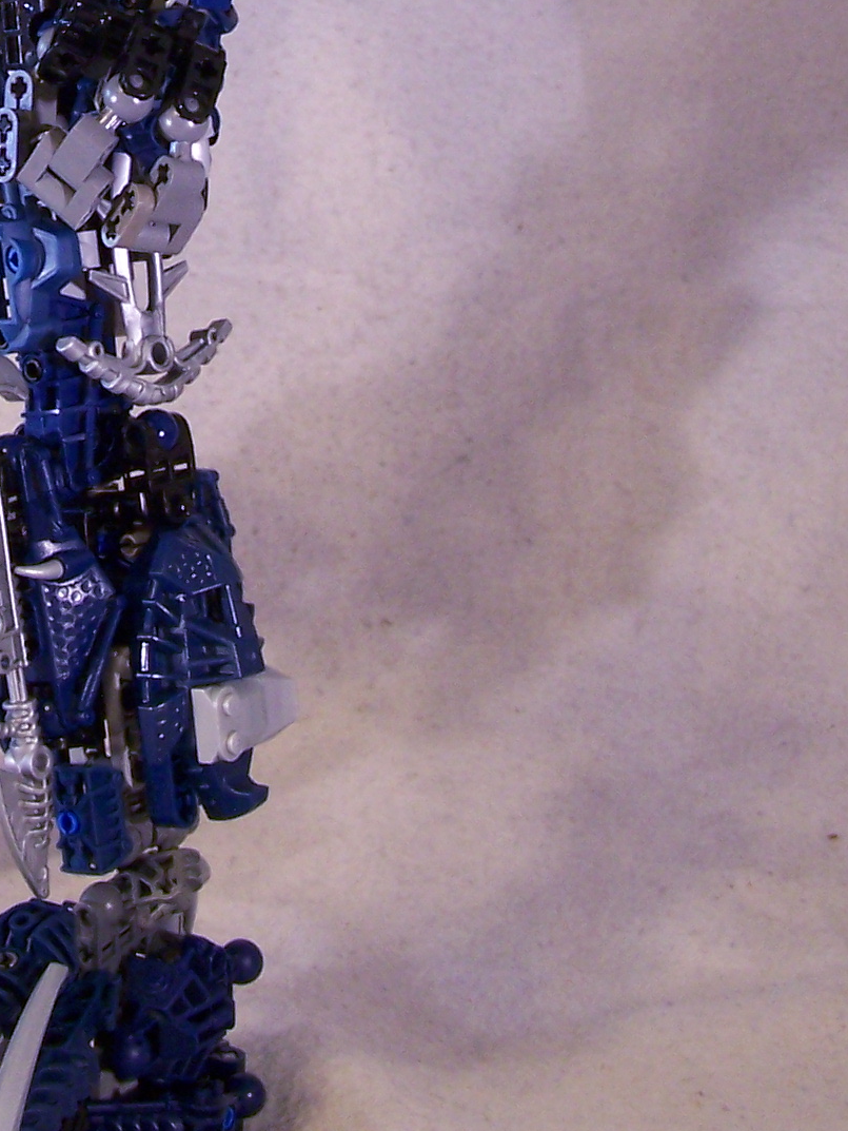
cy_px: -13
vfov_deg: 19.8
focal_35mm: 96
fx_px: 3135
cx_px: -54
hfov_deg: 15.1
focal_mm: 6.7
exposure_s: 1/8
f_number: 2.8
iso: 140
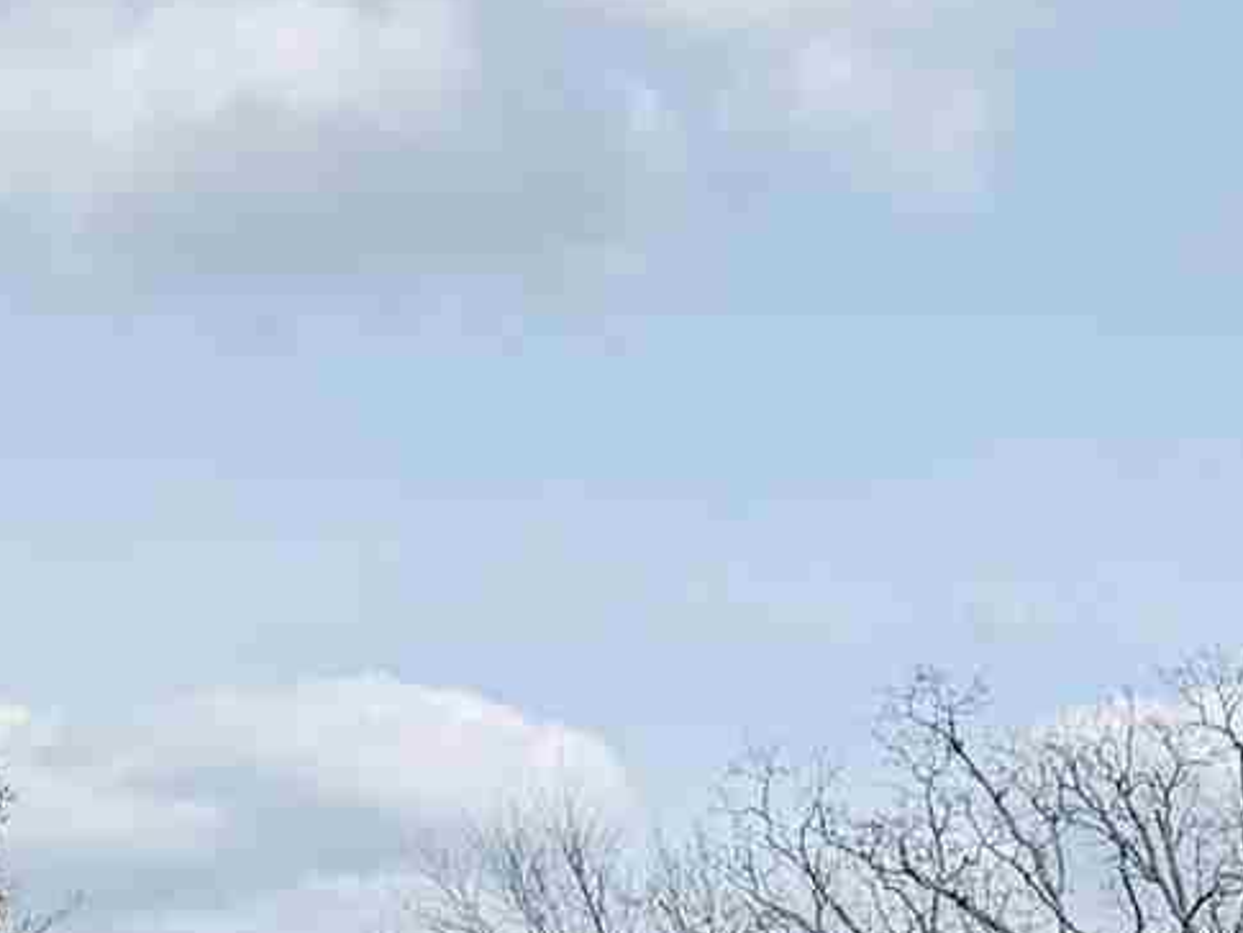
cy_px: 1915
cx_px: 2327
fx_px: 5459
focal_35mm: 152
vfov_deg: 9.1
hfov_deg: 11.9
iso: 80
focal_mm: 6.76
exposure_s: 1/5714
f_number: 1.78
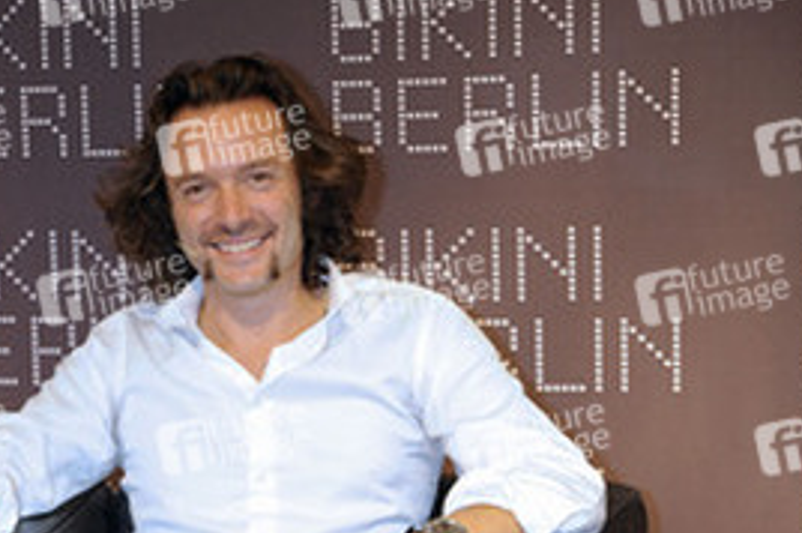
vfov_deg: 12.3
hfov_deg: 18.3
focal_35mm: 111
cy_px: 365
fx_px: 2470
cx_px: 154
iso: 800
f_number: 4.5
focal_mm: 66
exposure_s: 1/100
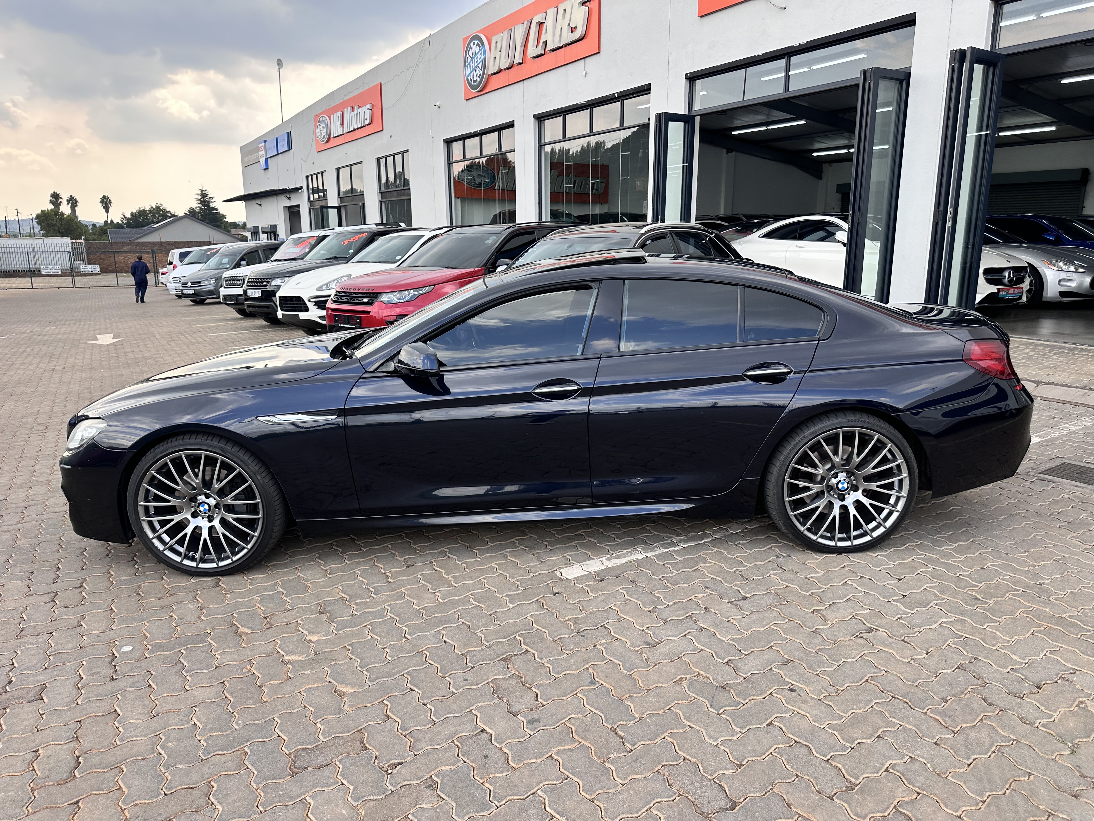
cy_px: 410
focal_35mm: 24
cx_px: 547
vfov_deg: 56.8
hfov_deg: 71.6
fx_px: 758
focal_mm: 6.86
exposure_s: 1/694
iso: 80
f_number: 1.78
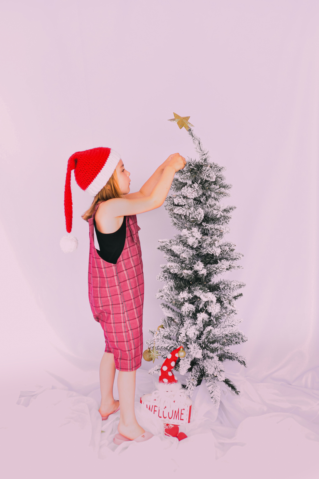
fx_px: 664
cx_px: 160
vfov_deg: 39.6
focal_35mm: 50
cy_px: 240
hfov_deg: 27.0
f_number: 2.5
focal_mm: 50
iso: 100
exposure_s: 1/400
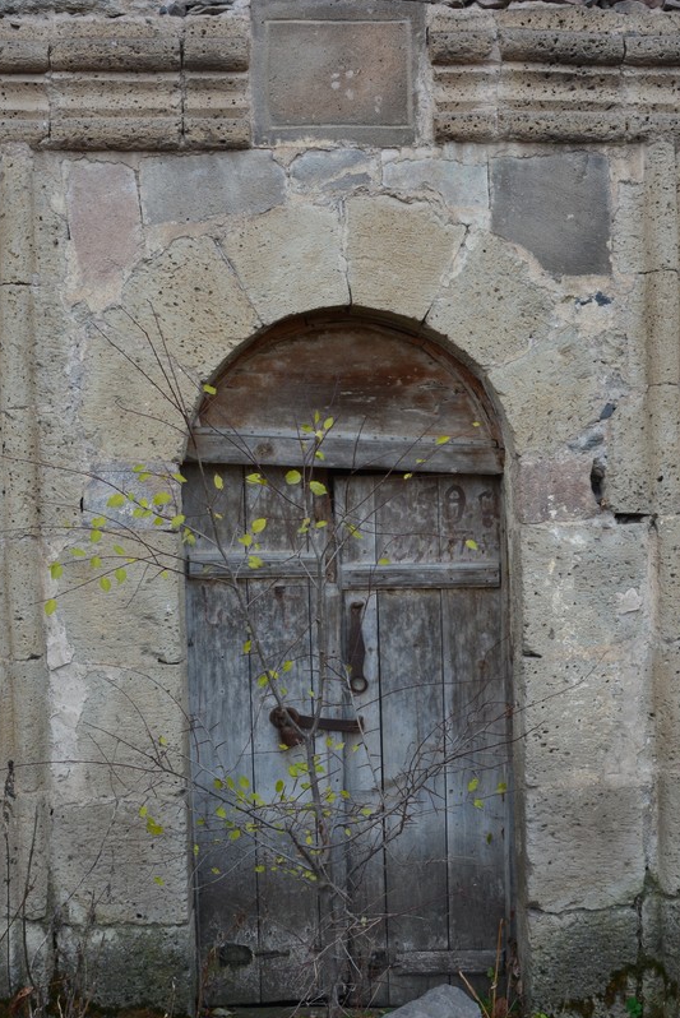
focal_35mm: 40
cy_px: 505
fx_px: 1121
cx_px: 329
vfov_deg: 48.8
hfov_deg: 33.7
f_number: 10
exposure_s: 1/60
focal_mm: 21
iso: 280
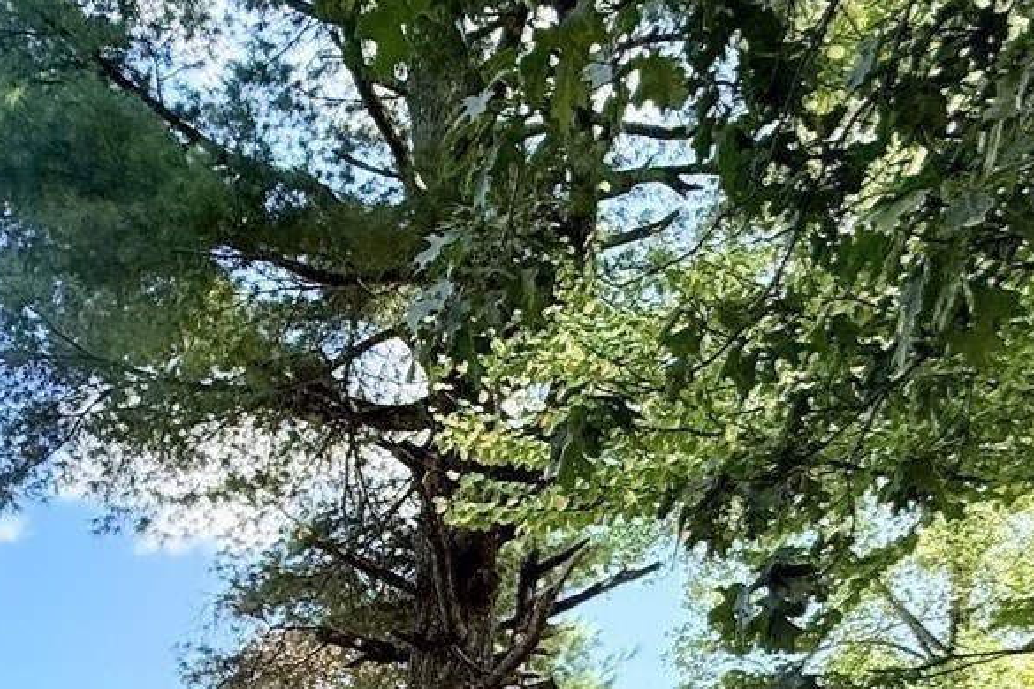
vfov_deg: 22.6
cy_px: 973
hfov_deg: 38.7
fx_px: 1465
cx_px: 415
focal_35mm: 51
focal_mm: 2.22
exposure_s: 1/427
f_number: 2.2
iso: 50
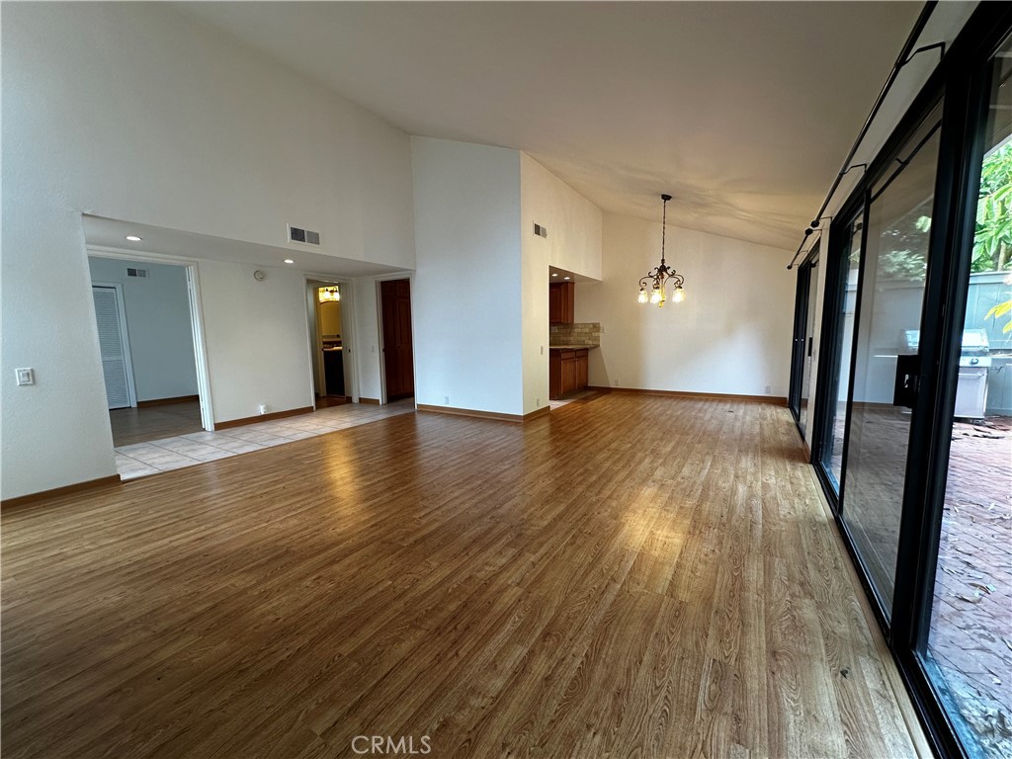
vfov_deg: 85.7
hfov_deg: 102.1
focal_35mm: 14
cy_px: 380
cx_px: 506
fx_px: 409
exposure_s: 1/120
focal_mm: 2.22
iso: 160
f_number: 2.2
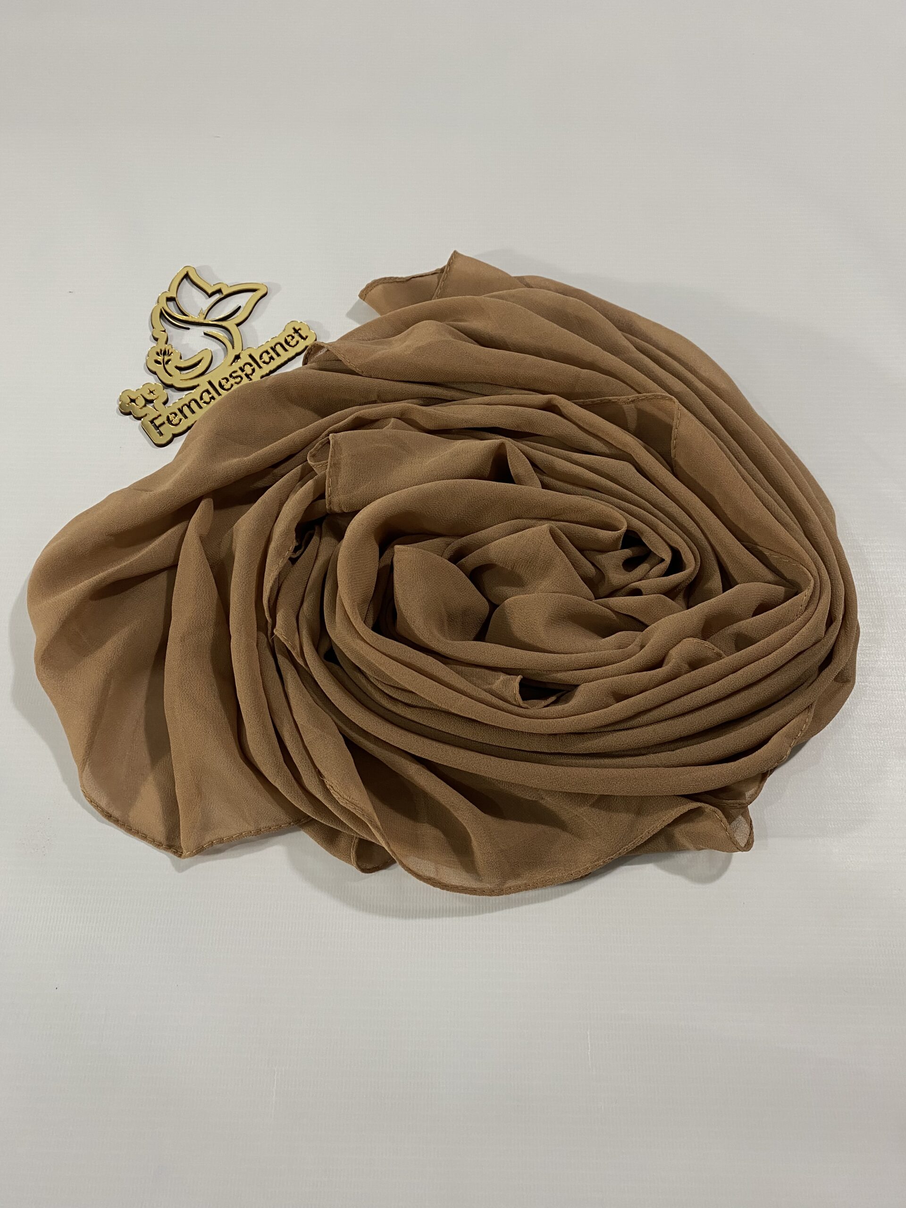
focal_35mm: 26
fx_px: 907
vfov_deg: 67.3
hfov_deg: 53.1
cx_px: 453
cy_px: 604
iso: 80
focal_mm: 4.25
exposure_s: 1/50
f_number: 1.8
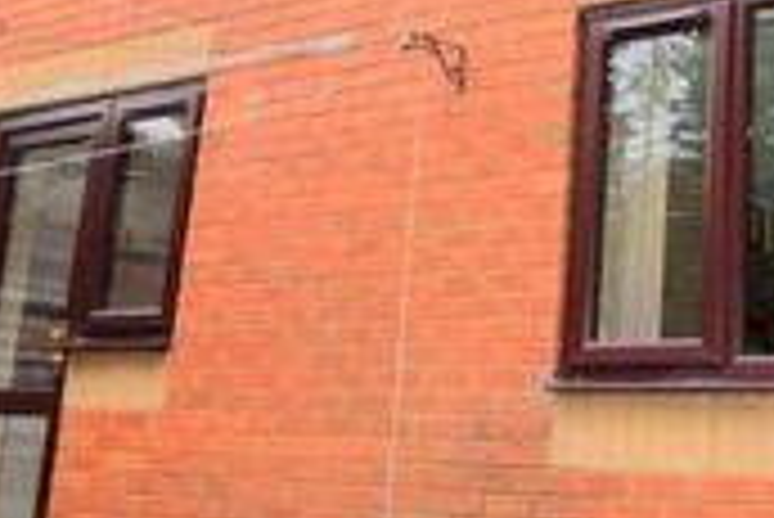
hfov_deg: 30.6
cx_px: 765
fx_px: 1313
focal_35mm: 61
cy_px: 56
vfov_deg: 21.8
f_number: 6.3
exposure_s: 1/160
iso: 100
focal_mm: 10
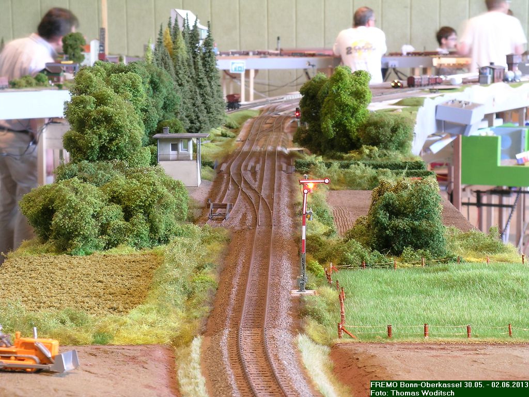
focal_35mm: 108
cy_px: 198
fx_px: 1650
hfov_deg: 18.2
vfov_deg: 13.7
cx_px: 264
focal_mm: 22.5
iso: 50
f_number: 7.1
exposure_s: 1.99
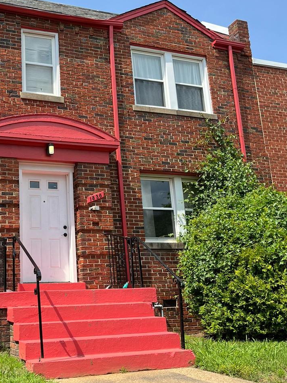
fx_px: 464
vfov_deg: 44.8
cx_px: 62
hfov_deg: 33.4
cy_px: 182
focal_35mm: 42
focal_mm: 5.1
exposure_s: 1/2513
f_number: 1.6
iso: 50
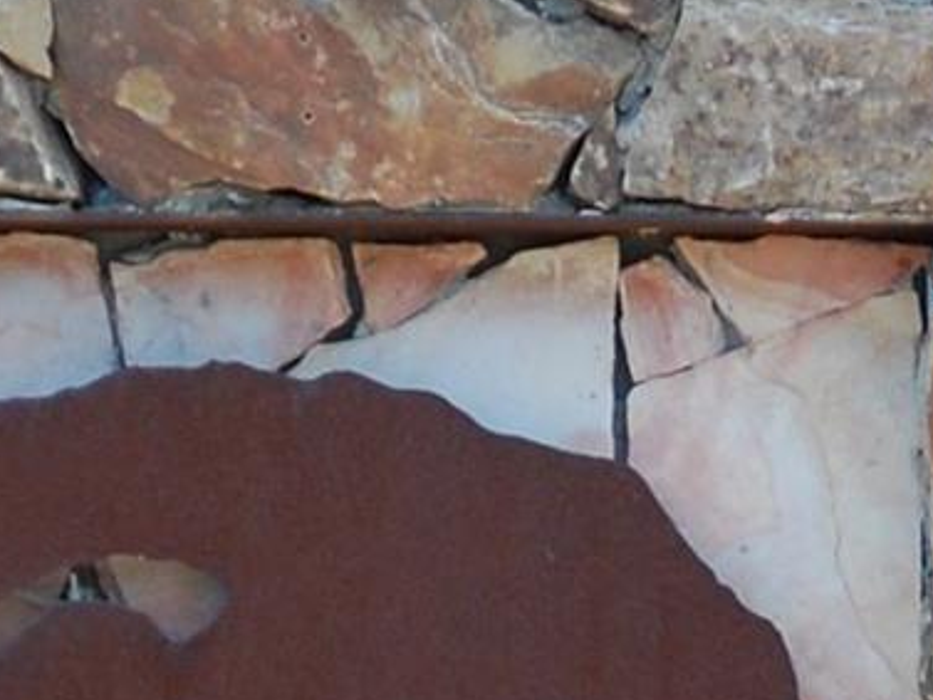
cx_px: 495
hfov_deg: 2.7
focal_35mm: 744
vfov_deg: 2.0
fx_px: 20049
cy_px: 1389
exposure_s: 1/400
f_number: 5.3
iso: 400
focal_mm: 95
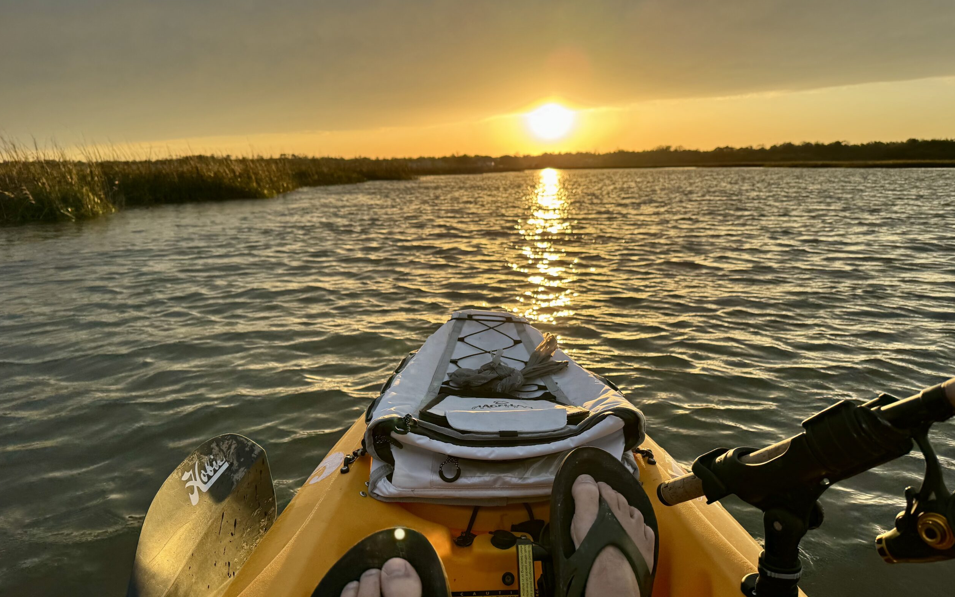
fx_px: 677
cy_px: 324
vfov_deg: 47.6
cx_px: 472
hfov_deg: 70.4
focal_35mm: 26
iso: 80
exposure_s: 1/1059
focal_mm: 6.76
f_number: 1.78
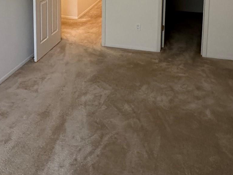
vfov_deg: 32.2
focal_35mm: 37
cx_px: 117
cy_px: -34
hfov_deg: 50.1
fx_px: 249
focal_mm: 2.22
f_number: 2.2
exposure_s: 1/60
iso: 400
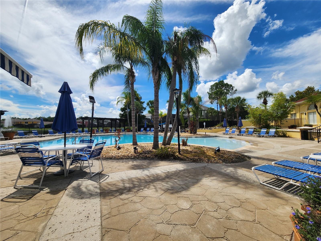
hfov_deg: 106.2
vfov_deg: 89.9
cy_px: 120
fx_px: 121
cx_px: 160
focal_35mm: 13
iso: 50
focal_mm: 2.2
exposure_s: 1/3126
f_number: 2.2
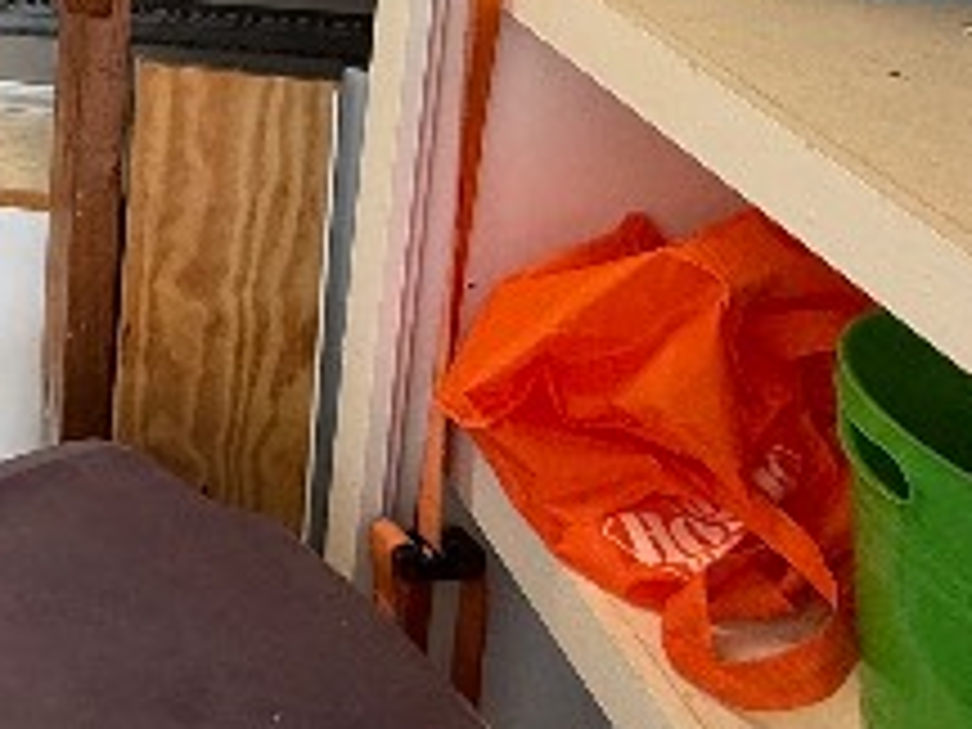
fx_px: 1544
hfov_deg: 25.1
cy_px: -389
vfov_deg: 21.8
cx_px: -540
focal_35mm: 55
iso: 125
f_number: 2.2
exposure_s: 1/99
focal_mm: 2.22
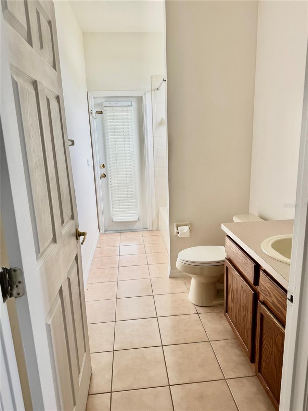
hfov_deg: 56.8
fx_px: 285
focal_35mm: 24
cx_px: 154
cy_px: 206
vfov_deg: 71.6
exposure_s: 1/191
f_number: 1.78
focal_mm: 6.76
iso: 64
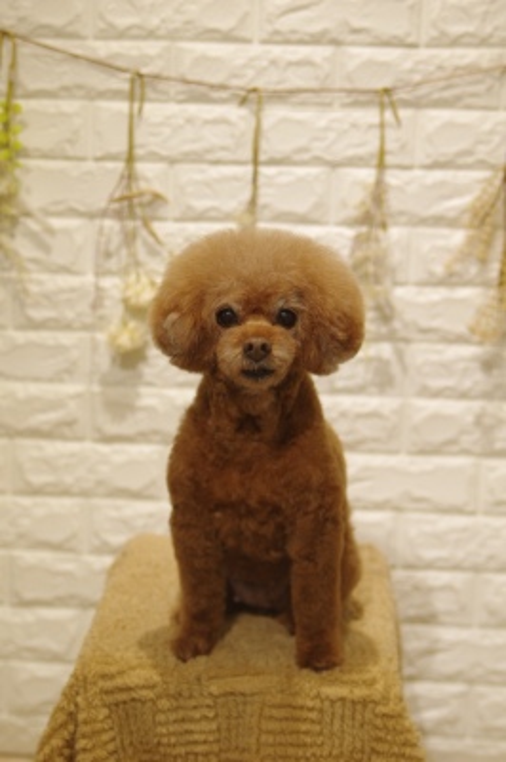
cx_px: 253
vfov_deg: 27.0
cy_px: 381
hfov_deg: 18.2
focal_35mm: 75
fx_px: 1584
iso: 250
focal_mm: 50
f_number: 3.5
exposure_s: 1/125
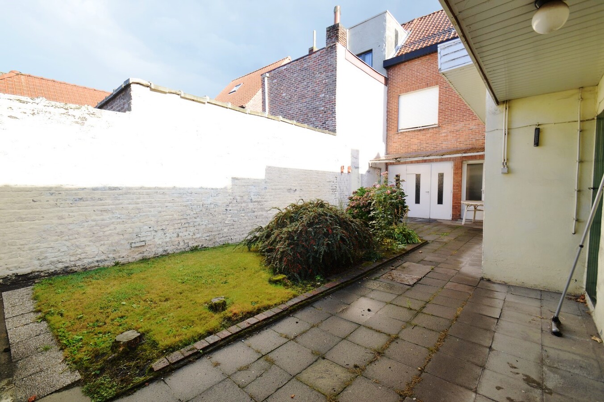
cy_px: 201
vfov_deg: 72.0
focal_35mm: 16
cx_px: 302
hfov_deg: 95.0
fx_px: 277
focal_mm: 11
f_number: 5.6
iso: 125
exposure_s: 1/125
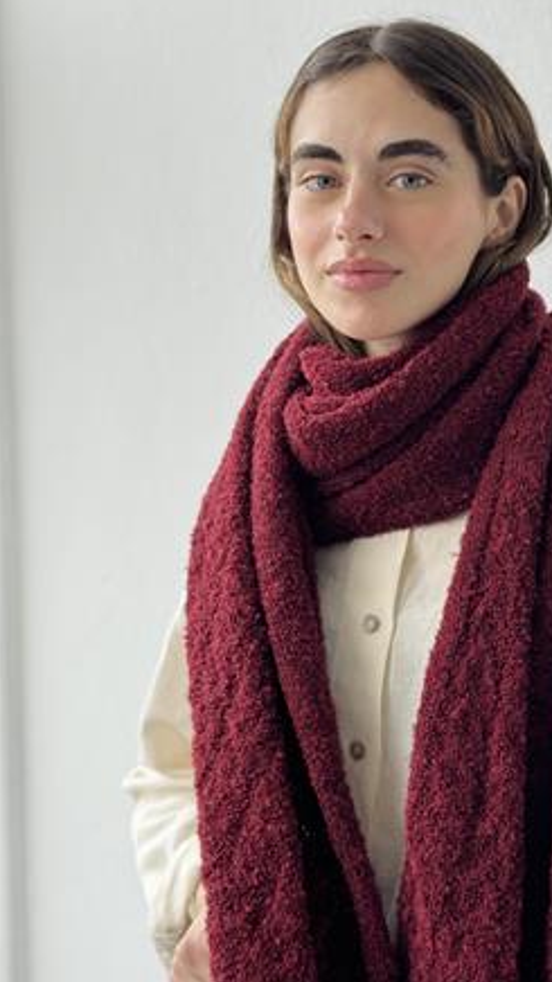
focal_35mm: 64
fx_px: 1667
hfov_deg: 18.6
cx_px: 444
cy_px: 467
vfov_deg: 32.8
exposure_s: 1/122
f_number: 1.78
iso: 50
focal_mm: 6.76
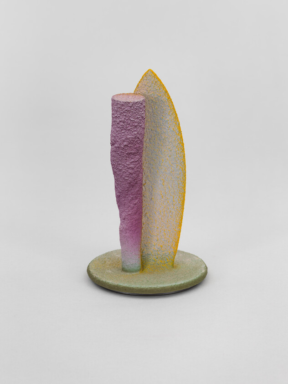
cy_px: 192
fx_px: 854
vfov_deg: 25.3
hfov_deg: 19.1
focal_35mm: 77
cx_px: 144
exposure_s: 1/125
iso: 64
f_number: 22
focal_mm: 120
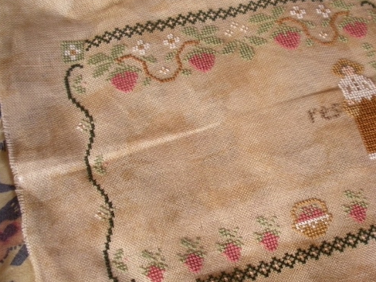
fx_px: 500
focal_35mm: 46
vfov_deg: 31.5
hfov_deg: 40.8
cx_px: 243
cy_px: 149
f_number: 3.5
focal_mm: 6.3
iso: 398
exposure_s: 1/59.8
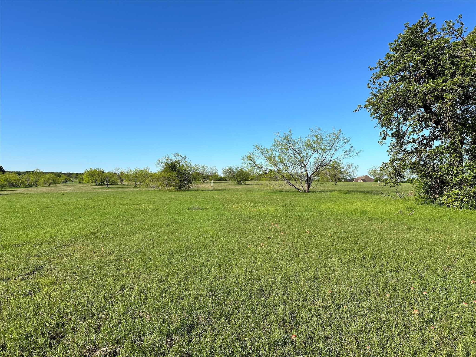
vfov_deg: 56.8
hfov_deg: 71.6
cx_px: 238
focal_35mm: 24
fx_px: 330
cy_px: 178
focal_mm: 6.86
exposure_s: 1/5000
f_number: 1.78
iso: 80
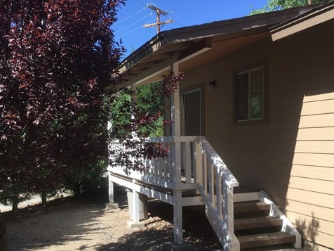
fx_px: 376
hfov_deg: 47.8
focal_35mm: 39
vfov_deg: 36.7
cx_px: 146
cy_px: 146
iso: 25
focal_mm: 4.15
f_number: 2.2
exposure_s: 1/663
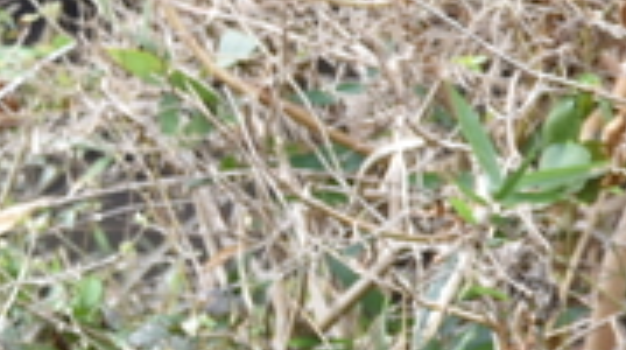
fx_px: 19290
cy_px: 150
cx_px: -1556
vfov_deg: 1.0
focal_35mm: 1164
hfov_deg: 1.8
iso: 640
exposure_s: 1/320
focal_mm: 155
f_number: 4.8
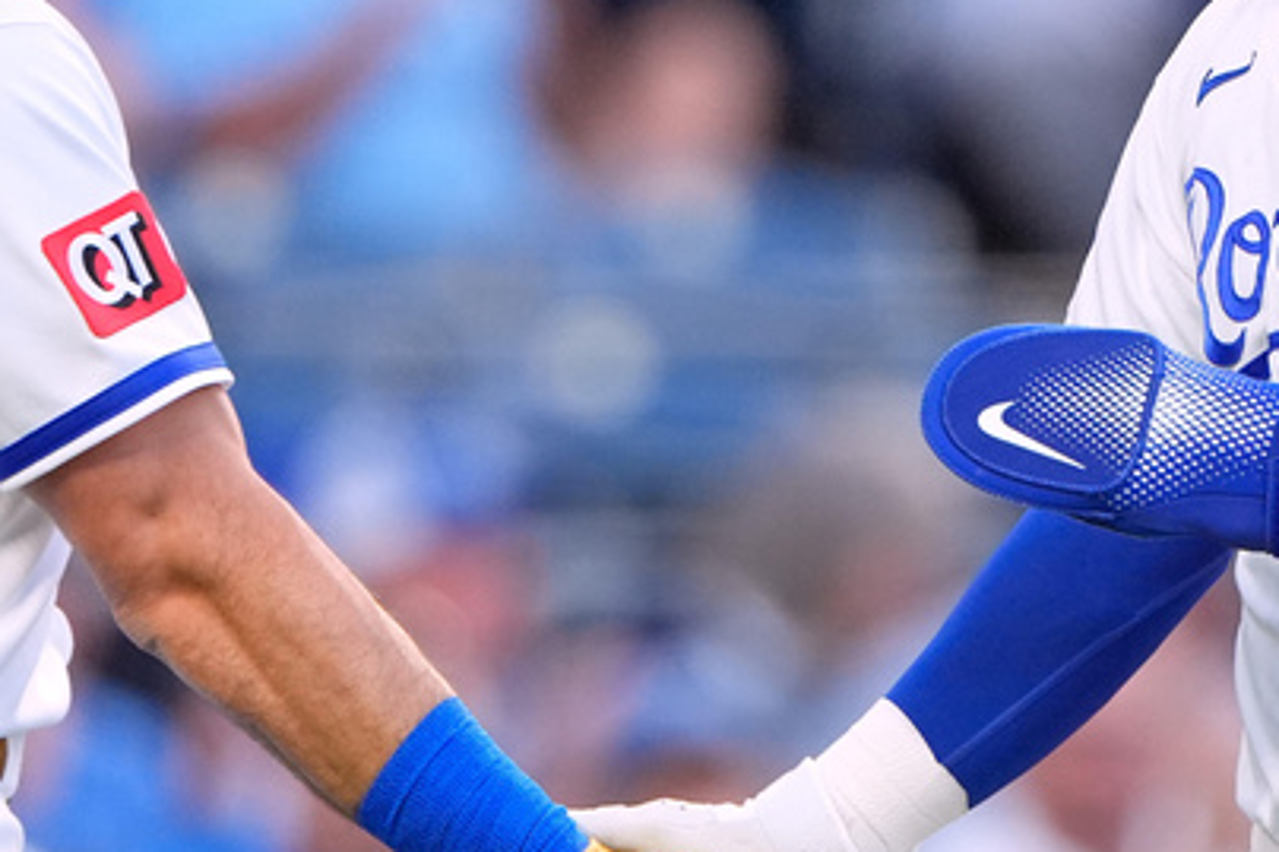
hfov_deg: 1.4
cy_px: 225
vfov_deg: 0.9
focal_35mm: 1520
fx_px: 53977
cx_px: 747
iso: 2500
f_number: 4
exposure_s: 1/2000
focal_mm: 600
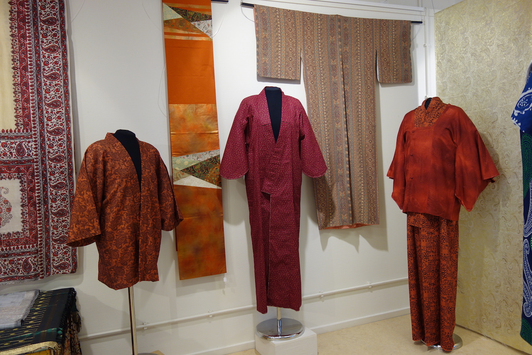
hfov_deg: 65.5
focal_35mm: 28
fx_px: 414
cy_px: 178
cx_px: 266
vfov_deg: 46.4
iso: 125
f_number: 1.8
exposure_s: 1/40
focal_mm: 10.4
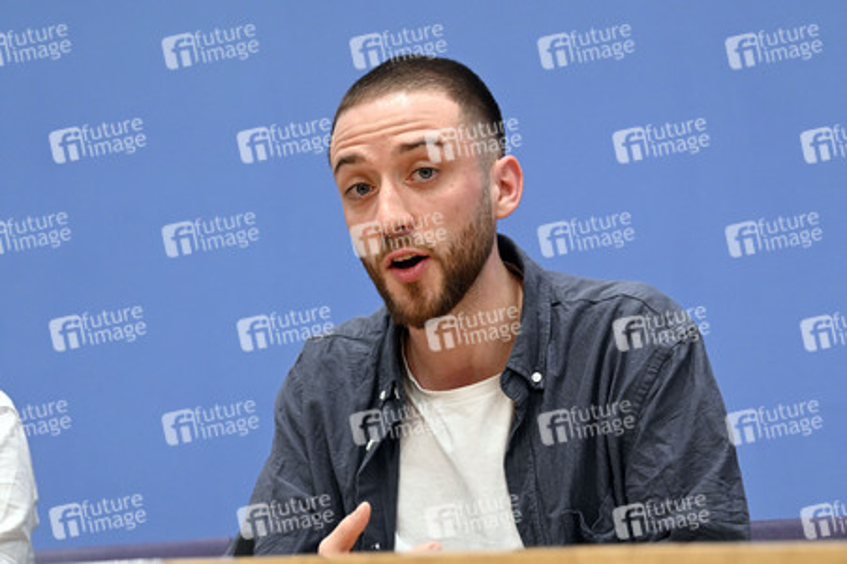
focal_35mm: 125
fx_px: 2939
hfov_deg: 16.4
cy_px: 282
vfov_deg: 11.0
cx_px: 424
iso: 4000
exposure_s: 1/500
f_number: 5.6
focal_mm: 125
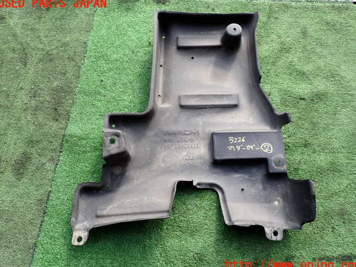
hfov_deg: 67.3
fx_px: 267
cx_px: 180
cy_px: 134
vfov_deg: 53.1
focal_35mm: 26
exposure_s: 1/250
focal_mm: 4.5
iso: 100
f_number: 2.8
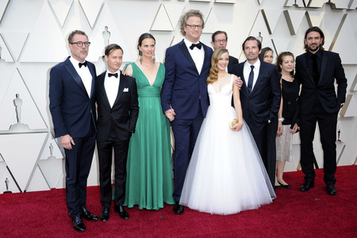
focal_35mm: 32
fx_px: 317
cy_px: 119
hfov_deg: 58.7
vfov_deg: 41.1
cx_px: 178
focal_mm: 32
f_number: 6.3
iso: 800
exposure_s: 1/250
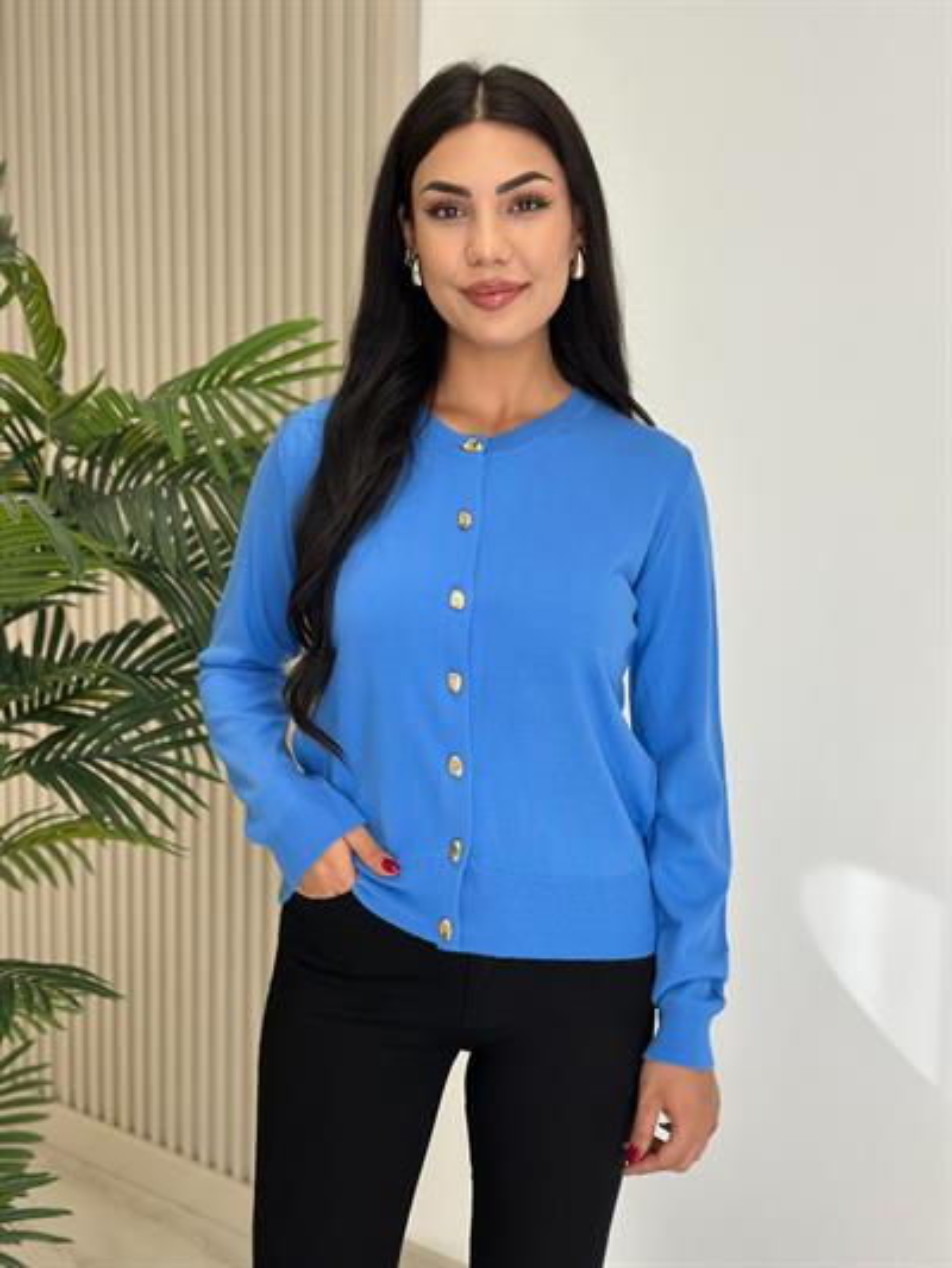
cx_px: 476
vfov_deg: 39.6
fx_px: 1759
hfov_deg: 30.3
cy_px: 634
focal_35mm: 48
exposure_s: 1/373
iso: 80
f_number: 1.78
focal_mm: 6.86
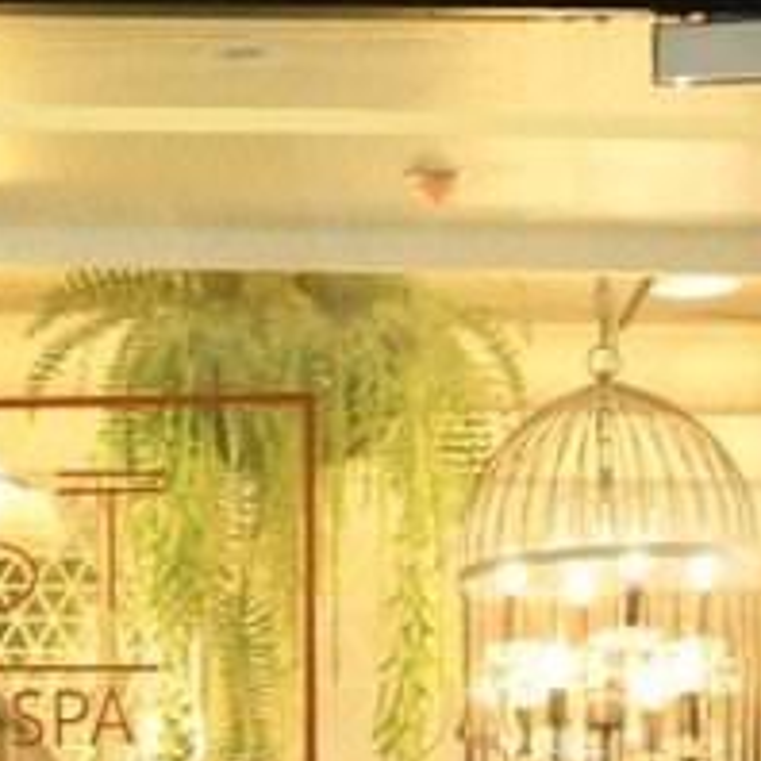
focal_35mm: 161
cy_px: 1334
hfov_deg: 10.2
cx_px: -673
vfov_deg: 10.3
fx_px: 3992
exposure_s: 1/40
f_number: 2.8
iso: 1000
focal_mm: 31.1
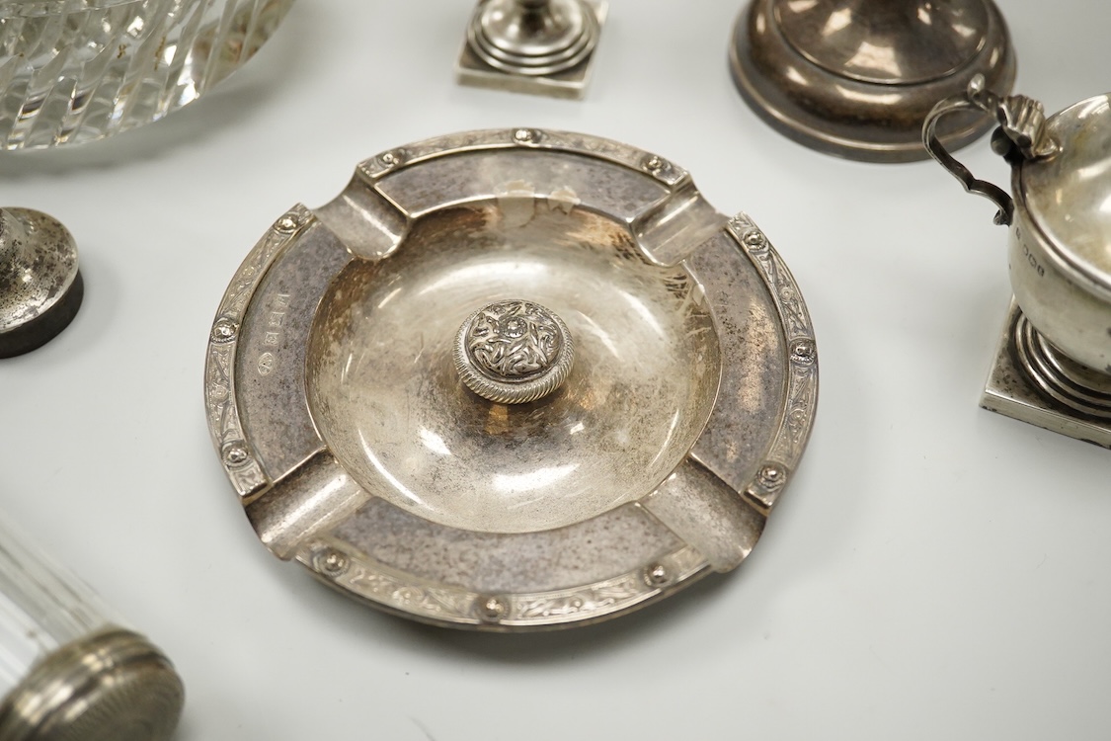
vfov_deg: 29.9
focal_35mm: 45
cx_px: 556
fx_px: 1389
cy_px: 370
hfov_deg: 43.6
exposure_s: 1/500
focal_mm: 30
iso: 2500
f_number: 6.3
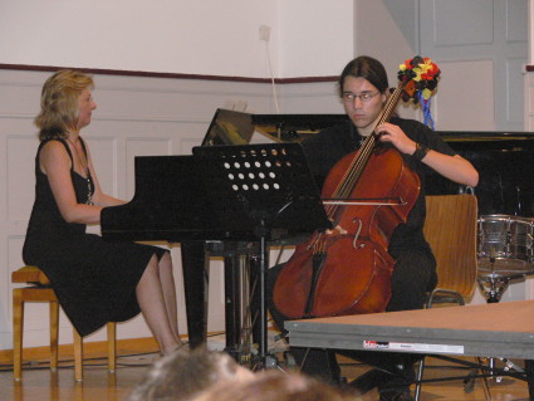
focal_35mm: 136
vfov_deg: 10.9
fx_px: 2099
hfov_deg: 14.5
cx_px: 267
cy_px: 200
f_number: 3.6
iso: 400
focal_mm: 28.8
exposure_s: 1/30
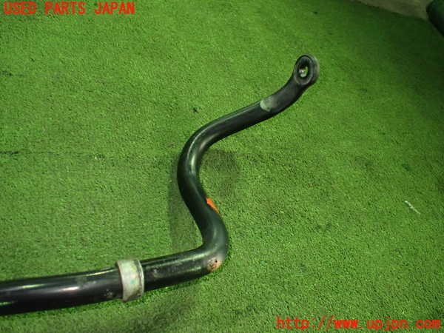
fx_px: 385
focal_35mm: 30
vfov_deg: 46.8
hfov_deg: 60.0
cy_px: 166
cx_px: 222
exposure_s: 1/50
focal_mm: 5.4
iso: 800
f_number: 2.3
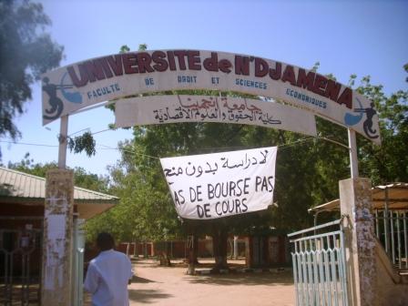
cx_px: 204
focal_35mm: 37
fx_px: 436
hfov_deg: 50.1
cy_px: 153
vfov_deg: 38.7
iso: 50
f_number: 5.6
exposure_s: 1/419
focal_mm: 6.2
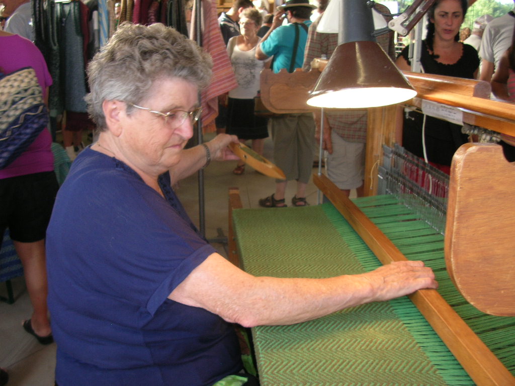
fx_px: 521
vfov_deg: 40.7
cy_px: 193
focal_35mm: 35
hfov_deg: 52.6
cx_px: 258
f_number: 2.8
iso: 57
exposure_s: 1/33
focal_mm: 5.8
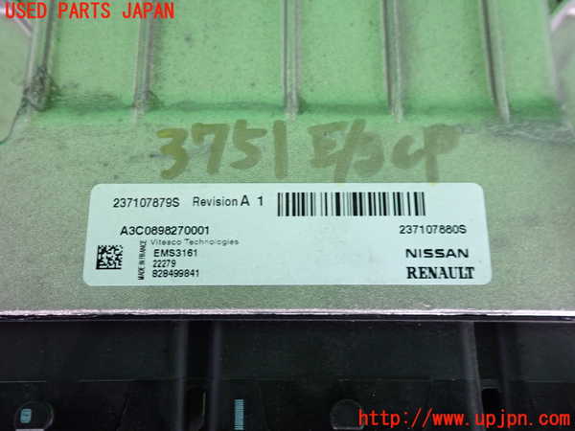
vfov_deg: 46.8
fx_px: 498
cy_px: 216
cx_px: 288
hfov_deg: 60.0
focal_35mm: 30
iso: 500
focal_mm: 5.4
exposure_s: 1/30
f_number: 2.3
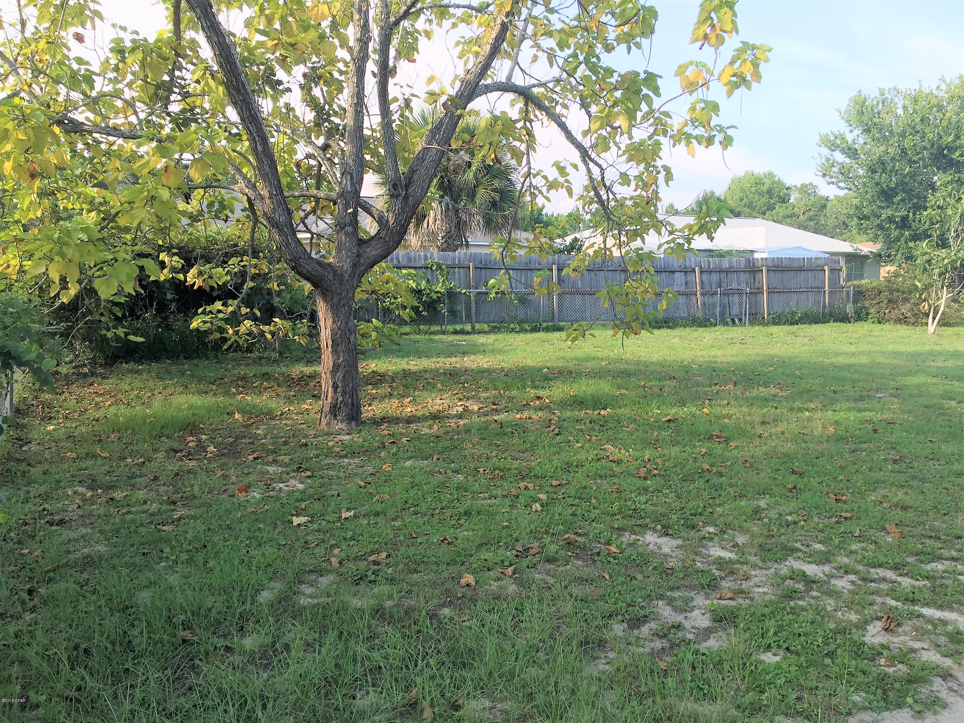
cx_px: 482
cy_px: 362
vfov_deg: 48.2
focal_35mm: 29
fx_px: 808
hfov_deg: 61.7
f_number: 2.2
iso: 32
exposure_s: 1/412
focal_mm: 4.15
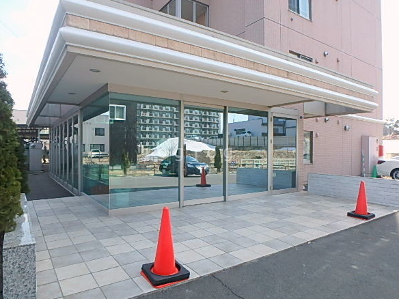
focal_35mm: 23
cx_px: 189
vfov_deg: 58.9
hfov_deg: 73.9
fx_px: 265
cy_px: 153
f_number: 3.5
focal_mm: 3.7
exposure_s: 1/500
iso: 125
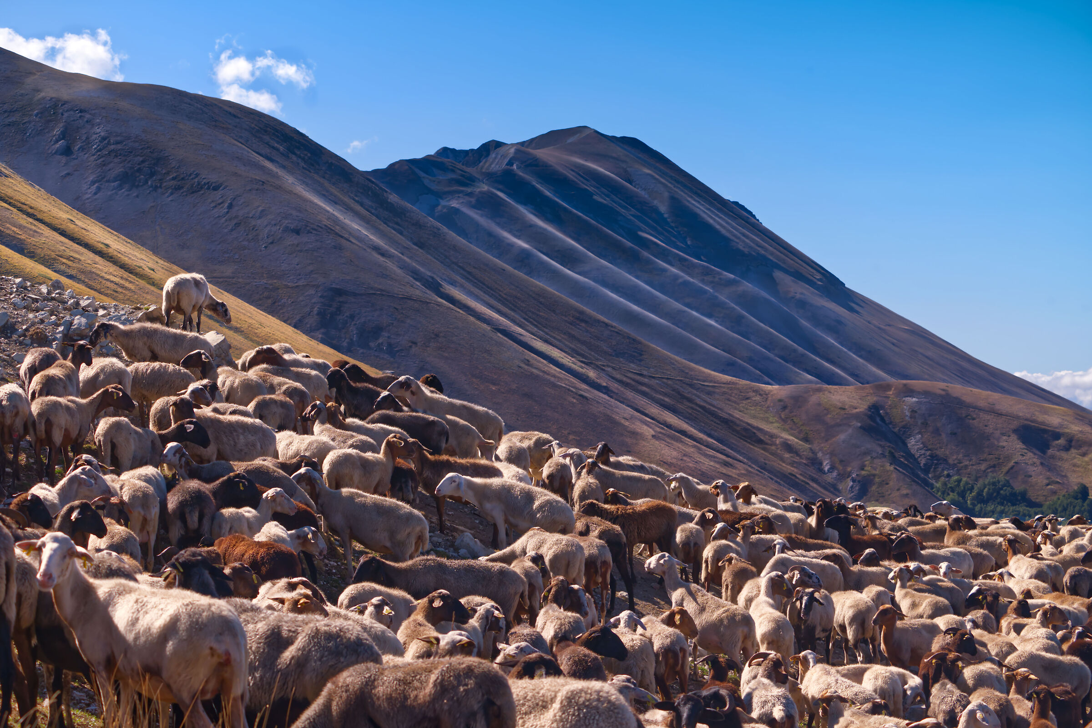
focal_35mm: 82
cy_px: 364
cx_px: 546
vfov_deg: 16.6
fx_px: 2487
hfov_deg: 24.8
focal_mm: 82
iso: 200
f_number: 9
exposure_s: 1/800
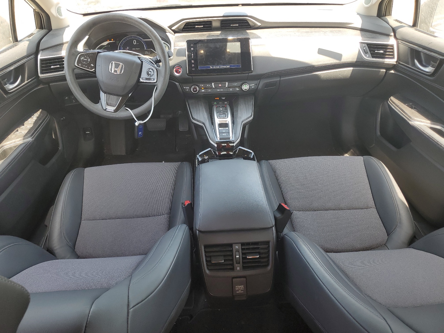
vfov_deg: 53.1
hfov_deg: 67.3
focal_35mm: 26
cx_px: 222
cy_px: 166
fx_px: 333
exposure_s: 1/135
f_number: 1.5
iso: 50
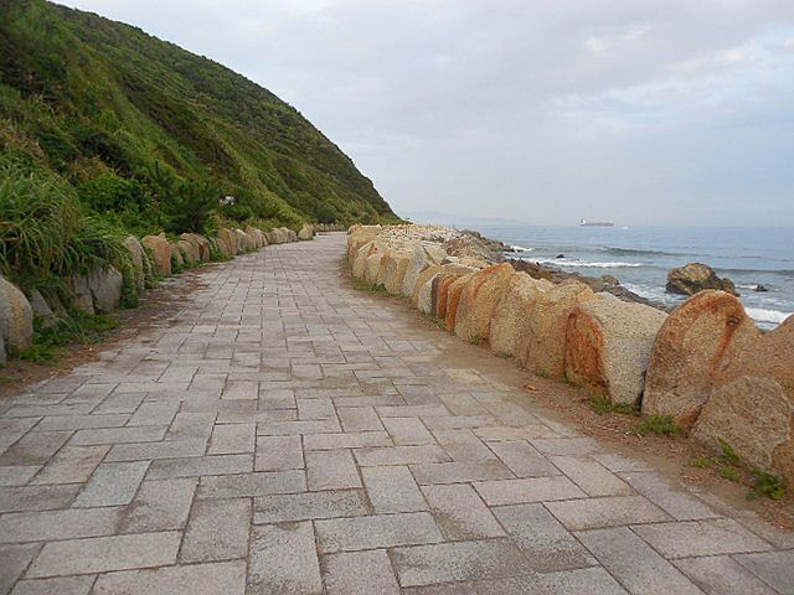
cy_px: 298
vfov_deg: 54.9
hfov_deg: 69.4
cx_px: 397
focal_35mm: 25
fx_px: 573
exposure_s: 1/160
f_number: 3.3
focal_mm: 4.5
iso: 125
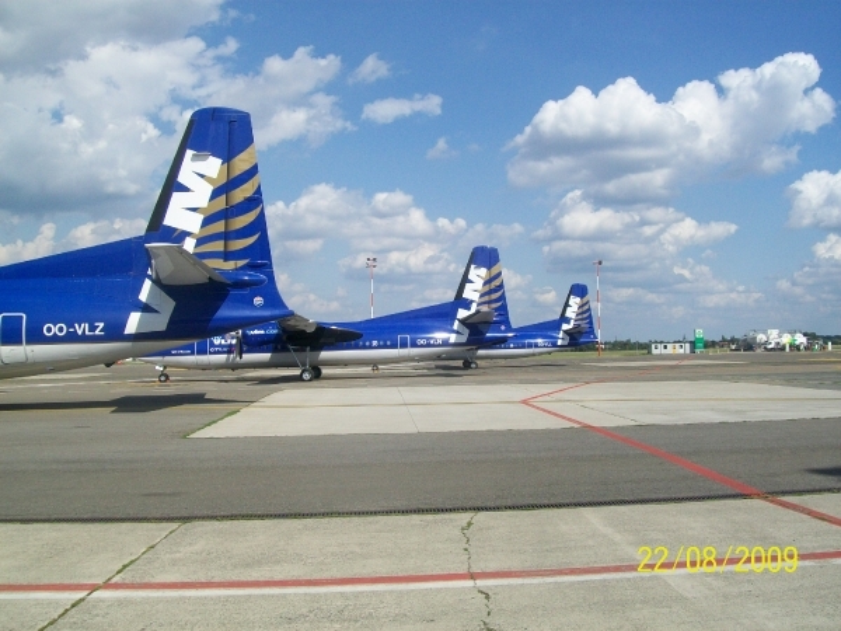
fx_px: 875
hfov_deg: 51.4
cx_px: 420
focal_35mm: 36
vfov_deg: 39.7
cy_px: 316
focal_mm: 6
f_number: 4.8
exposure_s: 1/640
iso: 64
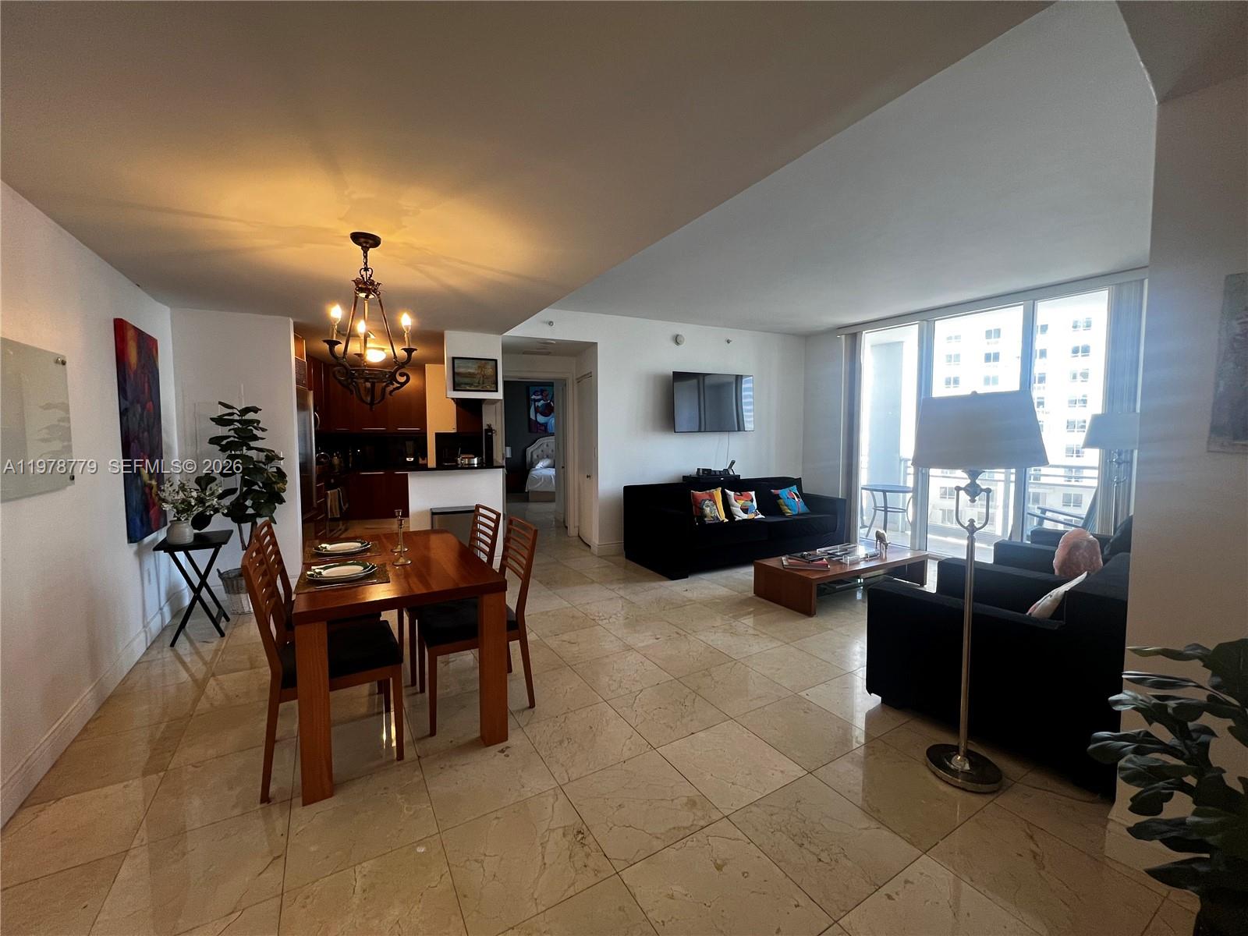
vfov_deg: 89.9
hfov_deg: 106.2
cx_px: 624
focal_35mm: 13
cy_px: 468
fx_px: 469
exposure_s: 1/60
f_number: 1.8
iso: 160
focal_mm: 1.57
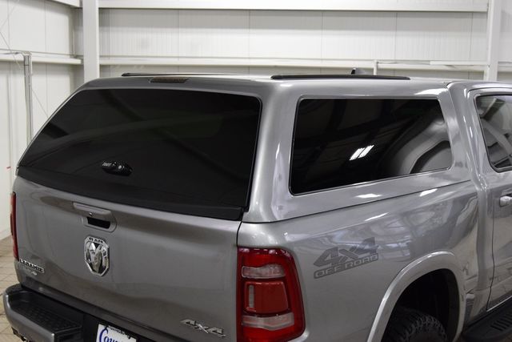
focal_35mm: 46
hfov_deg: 42.3
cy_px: 171
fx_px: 661
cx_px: 256
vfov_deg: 29.0
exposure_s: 1/60
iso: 1600
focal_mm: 31
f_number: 6.3
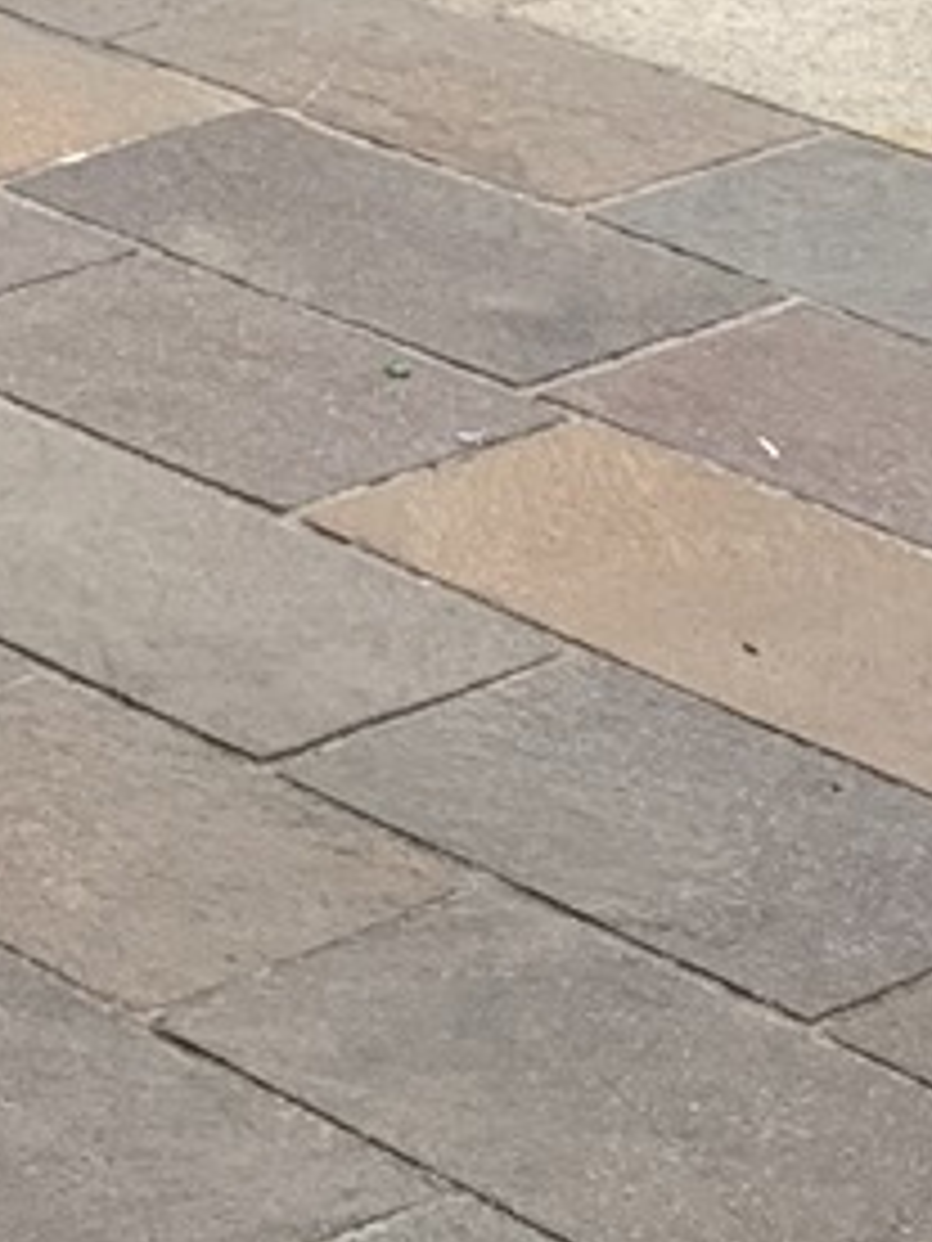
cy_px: -508
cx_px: -639
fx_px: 6928
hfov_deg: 7.5
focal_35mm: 193
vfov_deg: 10.0
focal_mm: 4.25
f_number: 1.8
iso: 25
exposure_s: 1/771
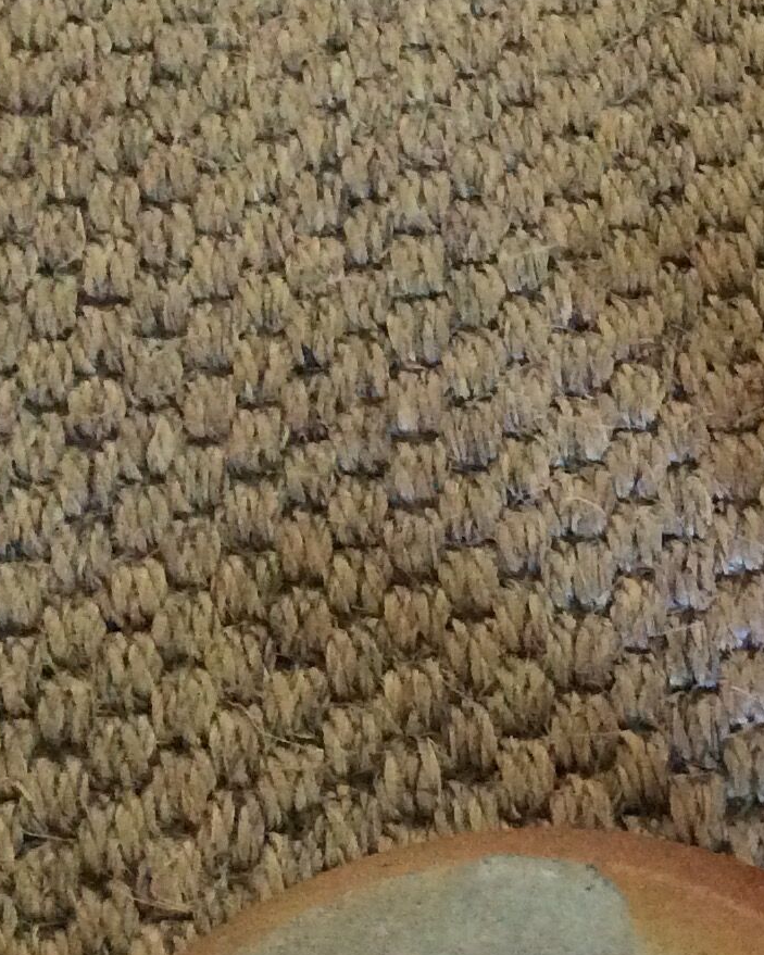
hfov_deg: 15.5
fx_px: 2601
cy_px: 909
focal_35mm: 92
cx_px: 1134
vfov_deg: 20.3
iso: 320
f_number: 2.4
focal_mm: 3.3
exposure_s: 1/17
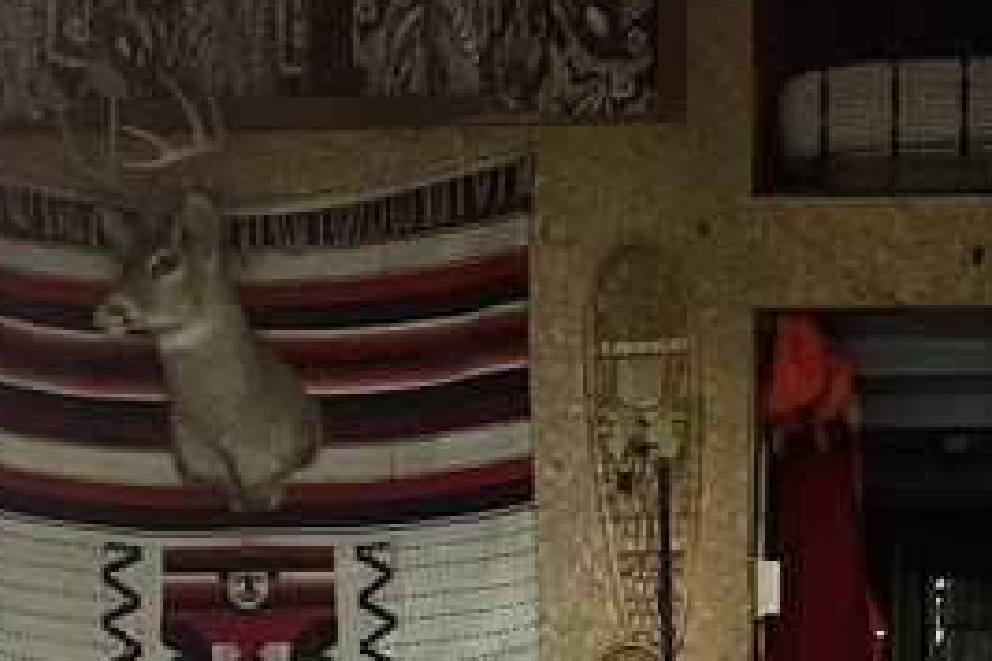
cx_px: 717
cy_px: 884
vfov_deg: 16.4
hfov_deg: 25.7
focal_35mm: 78
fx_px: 2149
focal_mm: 5.1
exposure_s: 1/30
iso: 800
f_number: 1.6
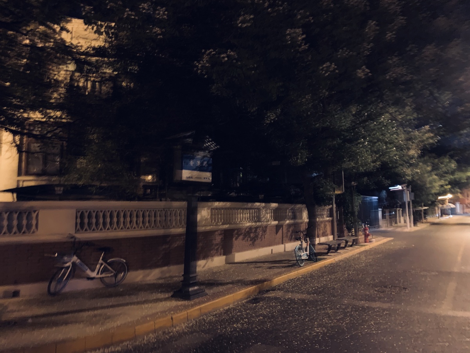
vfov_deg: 53.1
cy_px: 176
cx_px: 235
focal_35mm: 26
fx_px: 353
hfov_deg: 67.3
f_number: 1.8
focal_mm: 4.25
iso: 500
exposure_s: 1/4
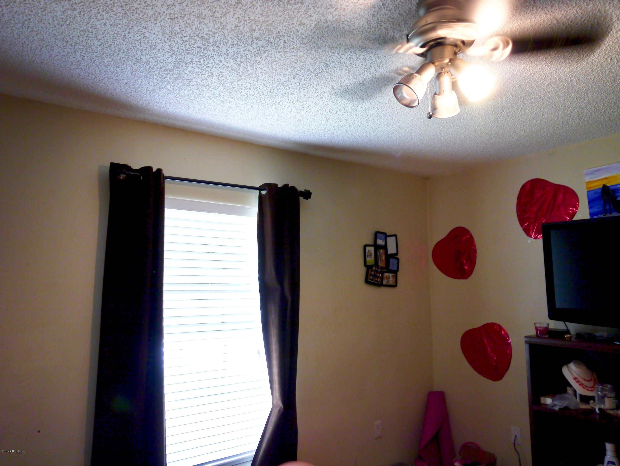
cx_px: 310
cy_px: 233
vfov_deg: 53.1
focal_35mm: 26
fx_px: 466
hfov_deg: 67.3
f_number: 4.5
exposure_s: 1/40
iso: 400
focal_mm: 13
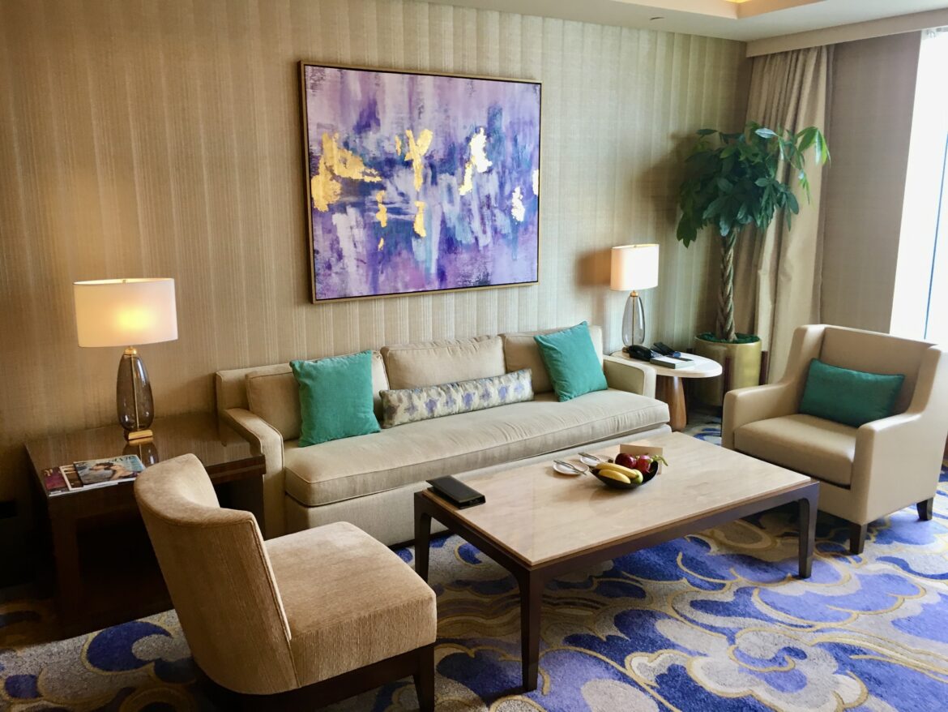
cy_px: 356
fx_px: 794
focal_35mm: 29
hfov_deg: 61.6
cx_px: 474
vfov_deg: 48.2
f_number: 2.2
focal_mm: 4.15
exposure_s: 1/33
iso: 50
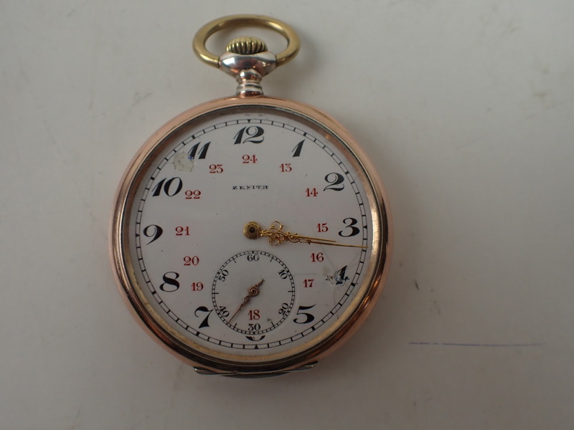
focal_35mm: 30
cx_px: 287
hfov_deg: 60.0
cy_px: 215
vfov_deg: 46.8
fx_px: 497
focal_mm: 5.4
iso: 160
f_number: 2.3
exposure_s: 1/125
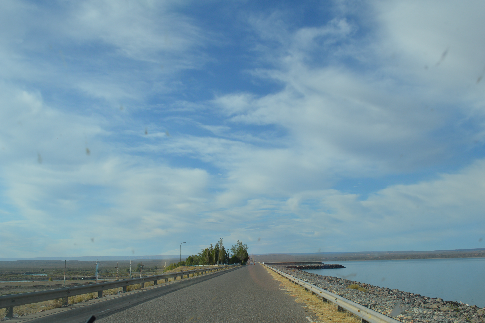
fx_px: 485
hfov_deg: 53.2
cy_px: 162
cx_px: 242
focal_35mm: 36
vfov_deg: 36.8
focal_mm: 24
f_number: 9
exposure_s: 1/320
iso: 100
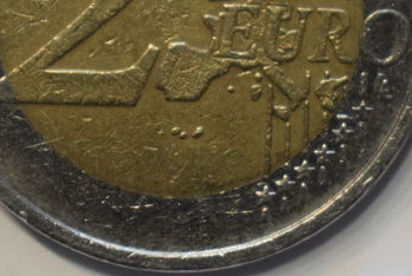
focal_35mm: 235
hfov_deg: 8.7
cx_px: 421
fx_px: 2696
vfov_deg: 5.8
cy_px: 15
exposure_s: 1/125
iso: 2800
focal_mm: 55
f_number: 5.6
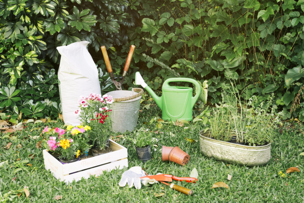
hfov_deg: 37.8
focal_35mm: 52
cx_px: 152
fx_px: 443
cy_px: 102
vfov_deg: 25.8
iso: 400
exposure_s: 1/60
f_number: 7.1
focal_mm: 35
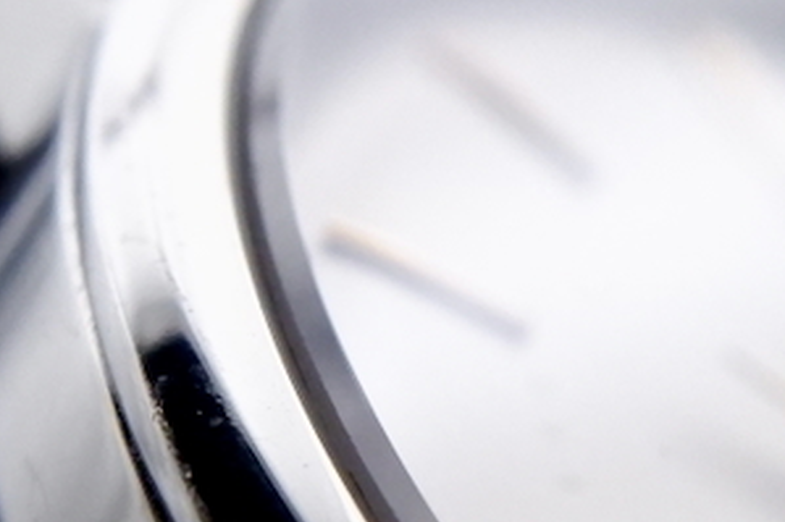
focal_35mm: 191
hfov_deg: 10.6
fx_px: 4162
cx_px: 969
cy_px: 846
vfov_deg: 7.0
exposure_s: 1/4000
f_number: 6.4
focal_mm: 28.9
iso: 4000
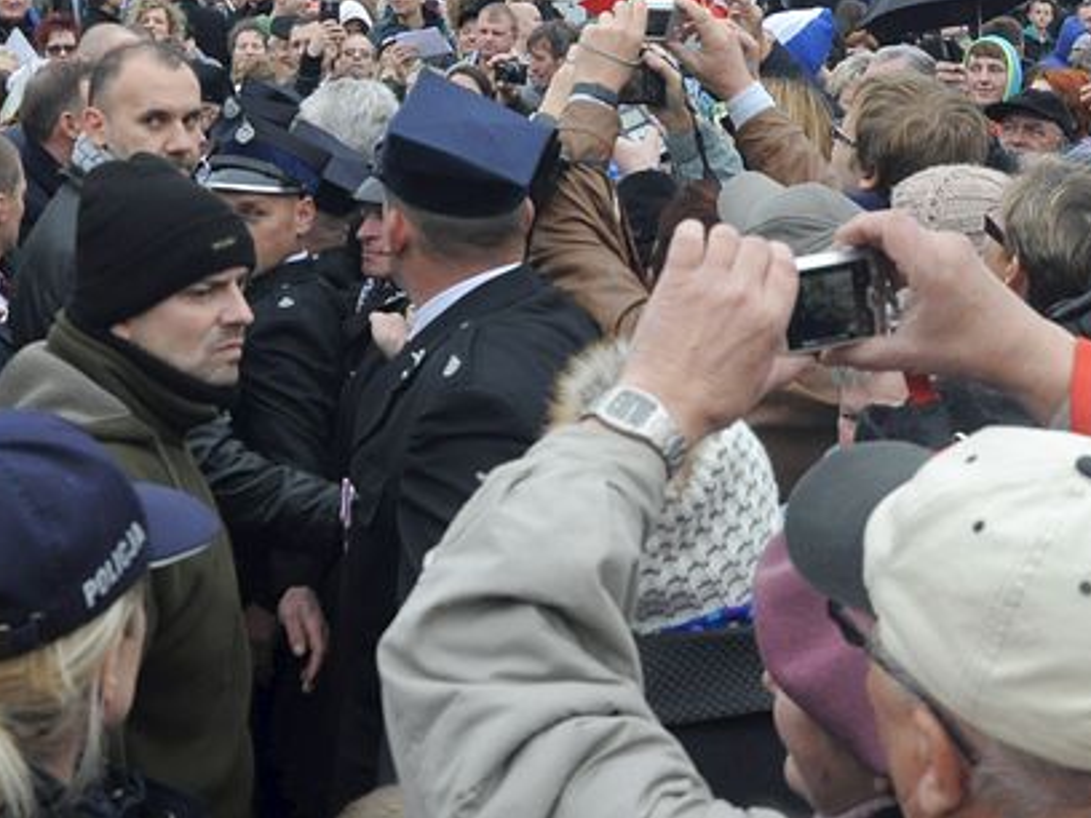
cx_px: 428
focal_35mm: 75
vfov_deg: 19.4
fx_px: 2364
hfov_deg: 25.9
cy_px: 164
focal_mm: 25
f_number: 8
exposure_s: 1/250
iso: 800
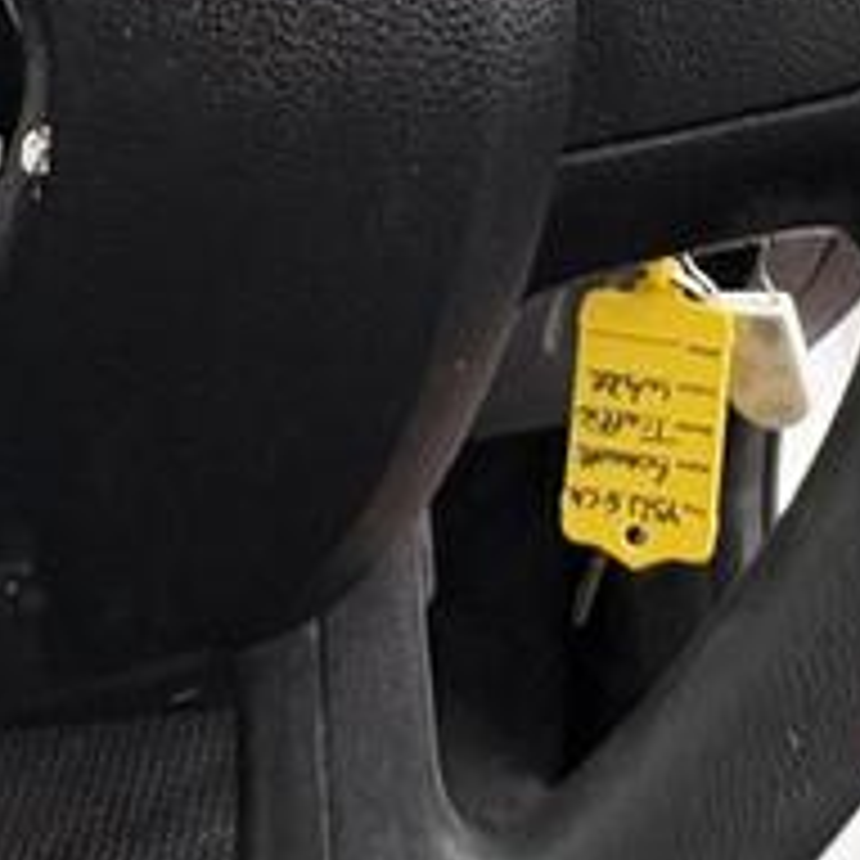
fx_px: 1630
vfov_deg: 27.8
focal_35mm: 58
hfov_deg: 29.5
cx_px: 347
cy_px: 5
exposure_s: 1/61
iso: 200
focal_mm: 2.22
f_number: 2.2
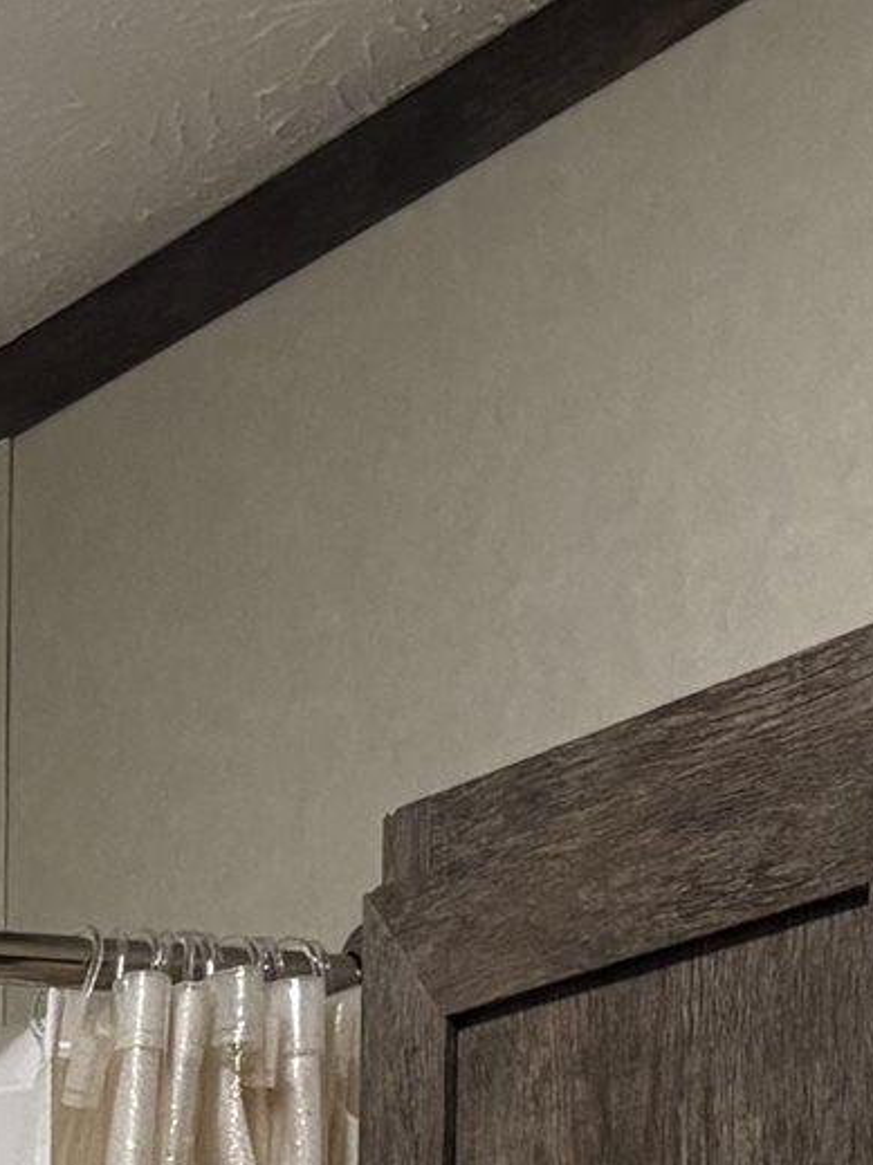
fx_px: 5181
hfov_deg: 8.9
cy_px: 2404
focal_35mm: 154
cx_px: -1088
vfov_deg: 11.4
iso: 160
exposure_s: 1/60
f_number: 1.6
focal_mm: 5.96
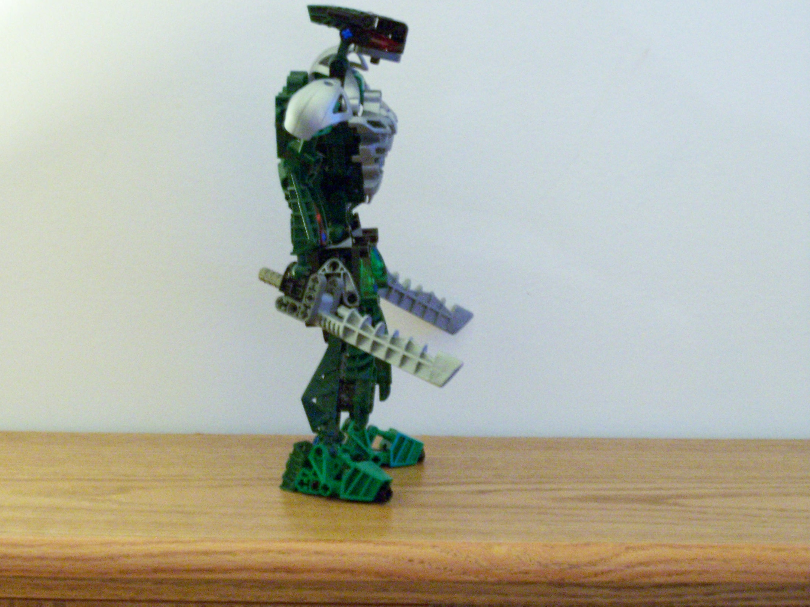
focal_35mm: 124
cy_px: 251
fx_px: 2902
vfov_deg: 11.9
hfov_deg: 15.9
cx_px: 335
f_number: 3.2
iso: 400
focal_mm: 17.5
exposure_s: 1/4
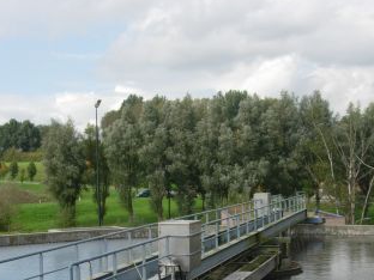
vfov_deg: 18.5
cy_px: 261
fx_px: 843
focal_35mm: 78
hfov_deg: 25.0
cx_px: 182
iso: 64
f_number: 4.8
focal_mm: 7.8
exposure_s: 1/443
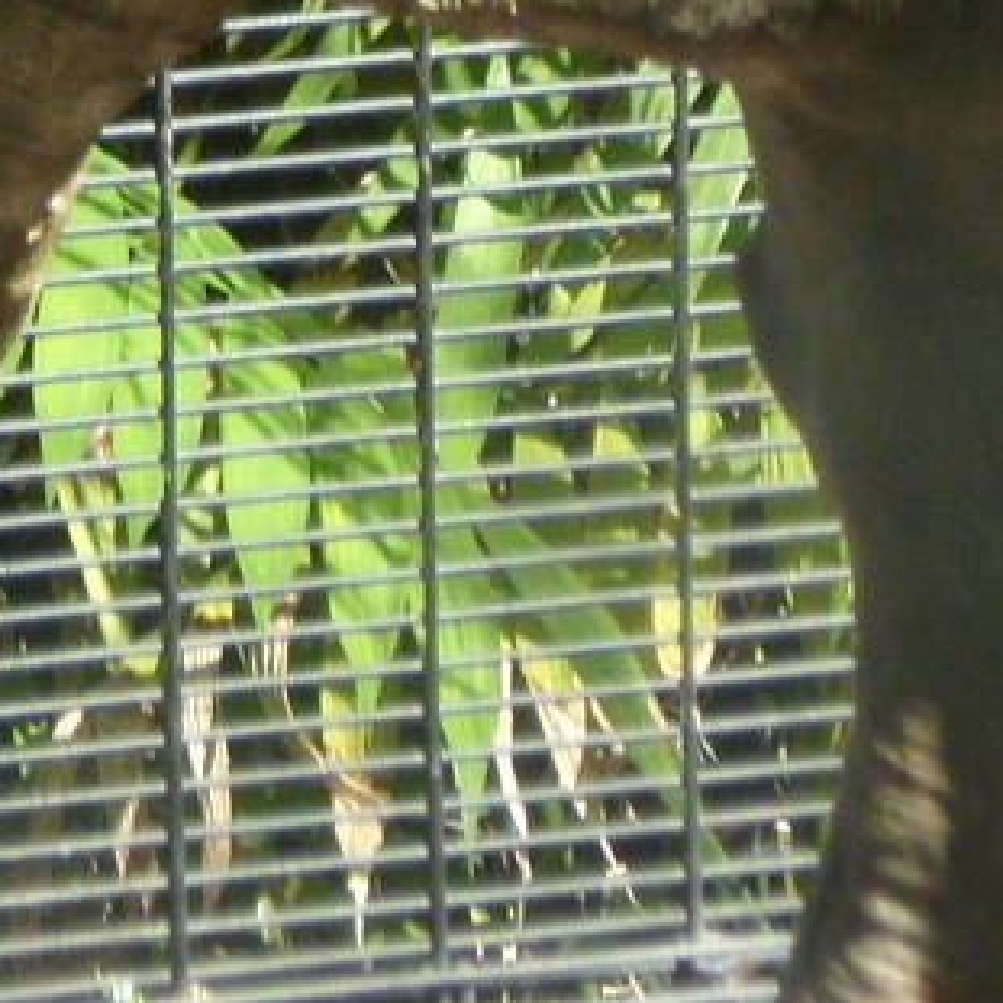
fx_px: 24160
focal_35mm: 737
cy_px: -929
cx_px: -181
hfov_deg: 2.4
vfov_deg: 2.4
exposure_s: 1/60
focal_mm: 28.7
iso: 100
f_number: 5.5
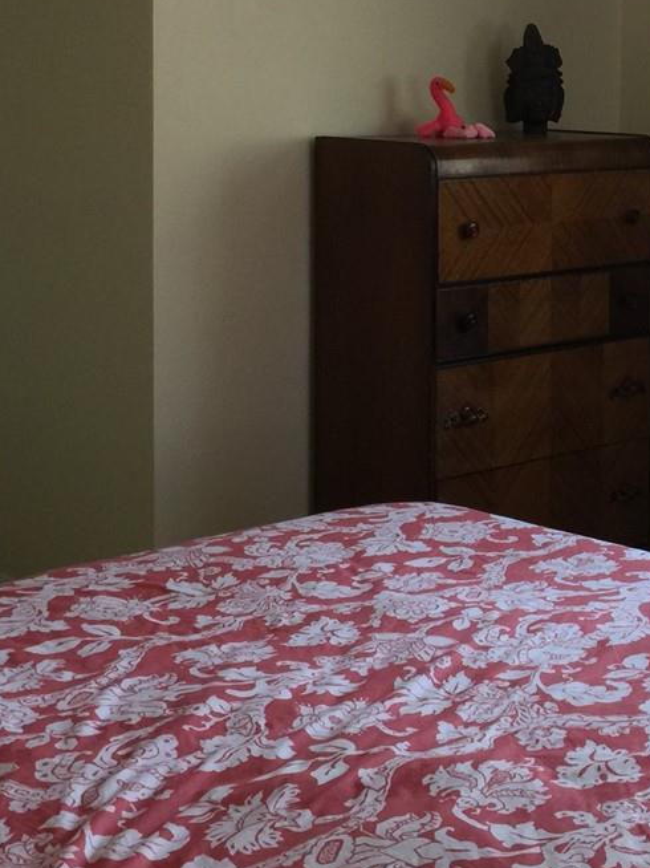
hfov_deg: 20.2
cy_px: 206
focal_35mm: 71
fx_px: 1779
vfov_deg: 27.0
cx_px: 626
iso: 40
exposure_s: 1/30
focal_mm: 4.15
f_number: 2.2
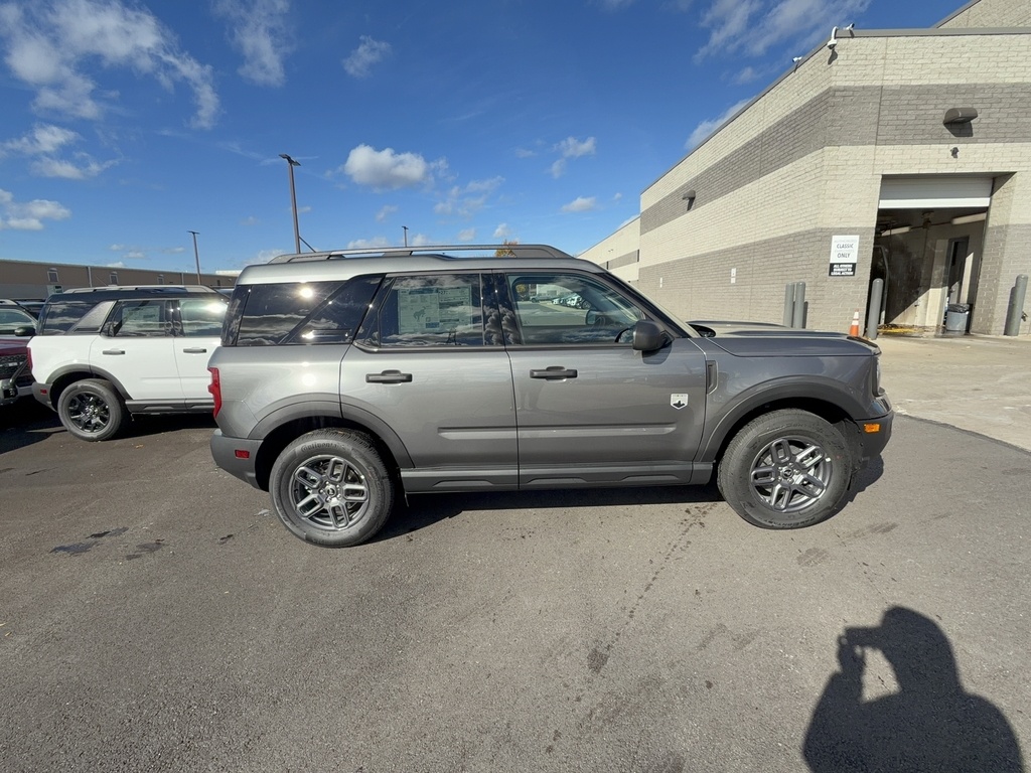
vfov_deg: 78.1
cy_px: 386
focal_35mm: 16
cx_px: 516
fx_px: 477
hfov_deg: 94.5
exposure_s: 1/779
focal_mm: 2.22
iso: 20
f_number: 2.2
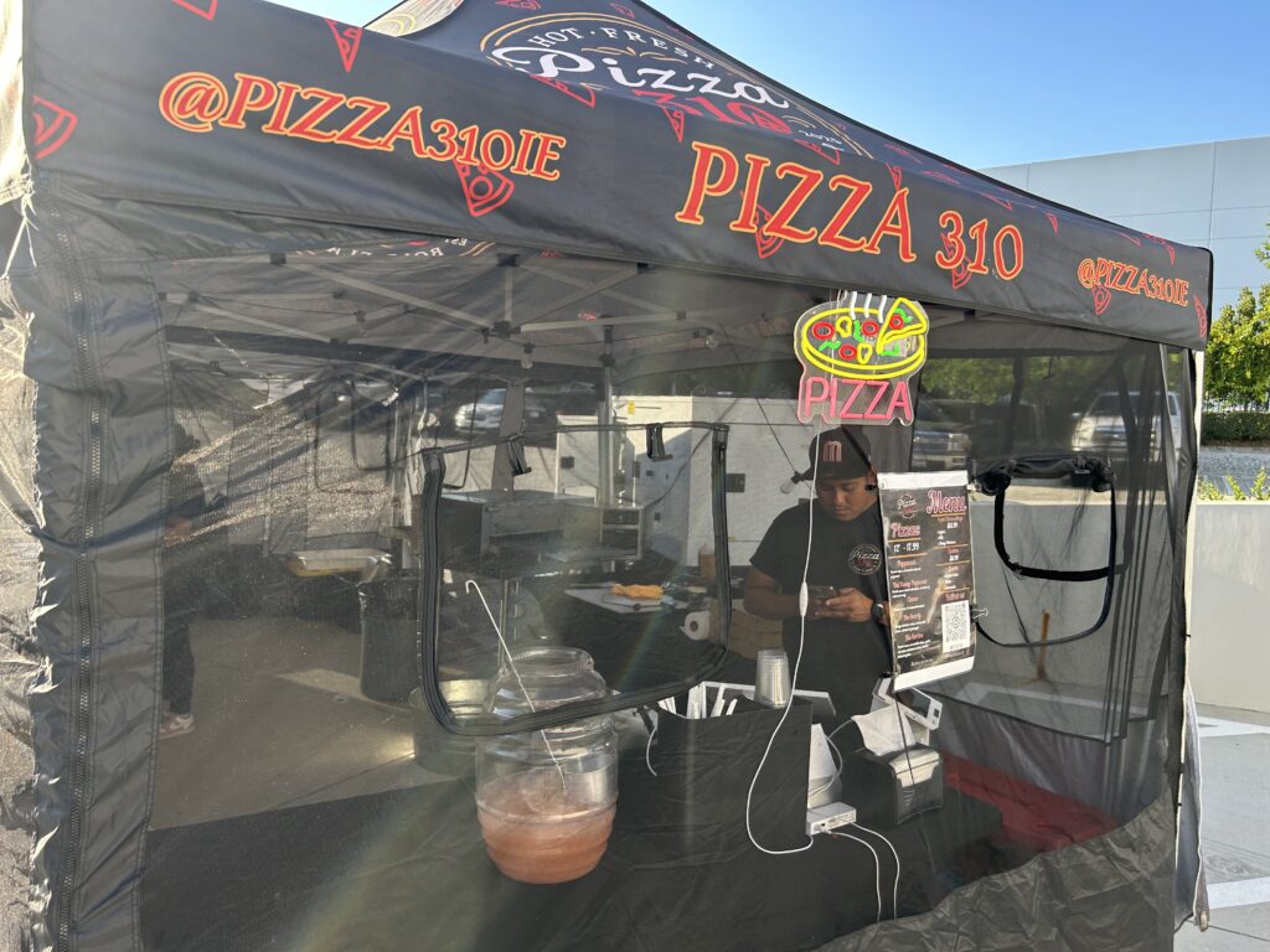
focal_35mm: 26
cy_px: 476
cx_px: 635
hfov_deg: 67.3
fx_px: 954
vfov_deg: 53.1
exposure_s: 1/488
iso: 50
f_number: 1.5
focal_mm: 5.7
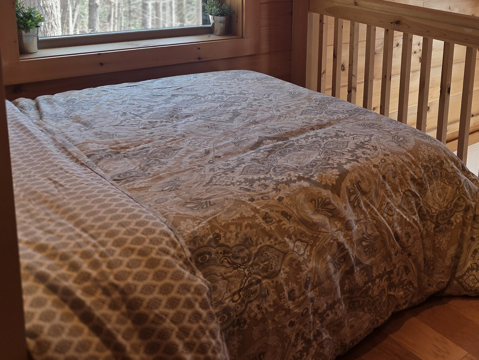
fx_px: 567
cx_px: 408
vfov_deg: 33.7
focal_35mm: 41
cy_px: 54
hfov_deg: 42.9
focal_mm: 5.4
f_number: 1.8
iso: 64
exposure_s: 1/120
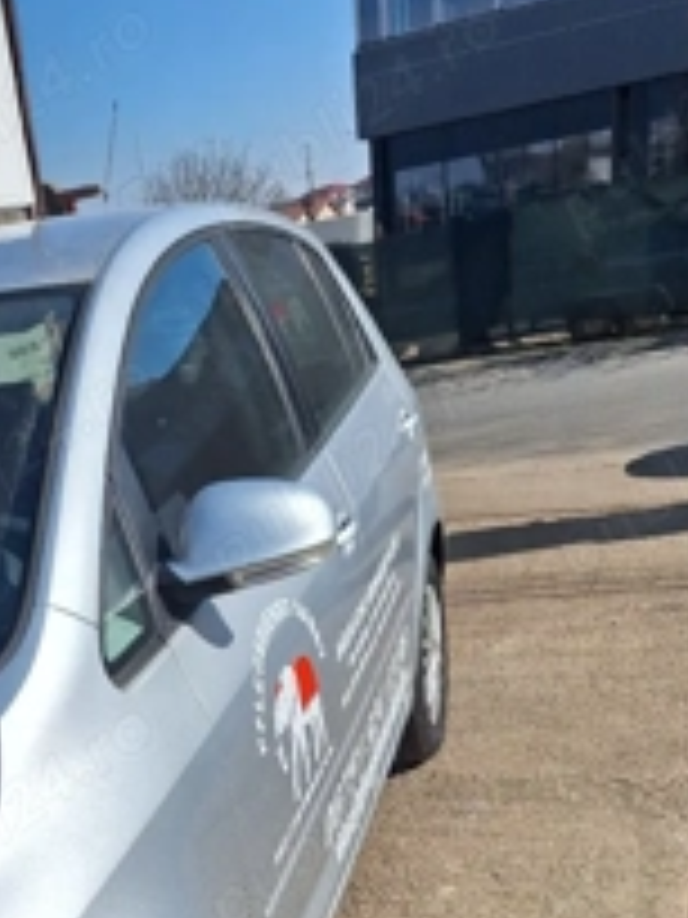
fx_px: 1193
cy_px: 873
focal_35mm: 45
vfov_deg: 38.3
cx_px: 94
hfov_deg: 31.0
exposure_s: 1/10000
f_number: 1.8
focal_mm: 5.54
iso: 40
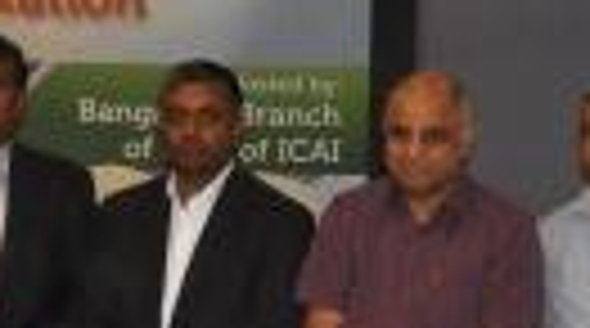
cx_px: -95
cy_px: 180
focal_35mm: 187
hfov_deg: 11.3
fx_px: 2919
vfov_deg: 6.4
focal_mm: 9
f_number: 4
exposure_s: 1/30
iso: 500
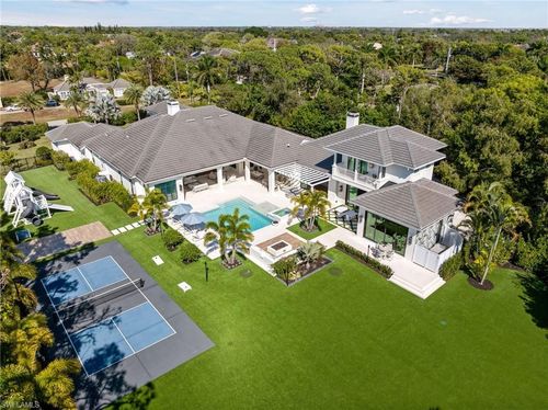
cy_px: 205
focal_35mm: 24
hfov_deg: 71.6
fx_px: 380
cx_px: 274
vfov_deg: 56.7
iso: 130
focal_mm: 12.3
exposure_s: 1/640
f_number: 2.8
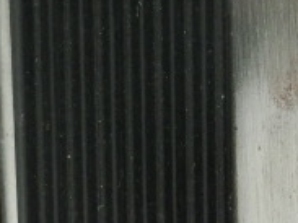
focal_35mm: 325
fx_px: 2796
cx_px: 412
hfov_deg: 6.0
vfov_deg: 4.6
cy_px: 225
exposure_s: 1/100
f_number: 5.6
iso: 400
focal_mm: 16.5
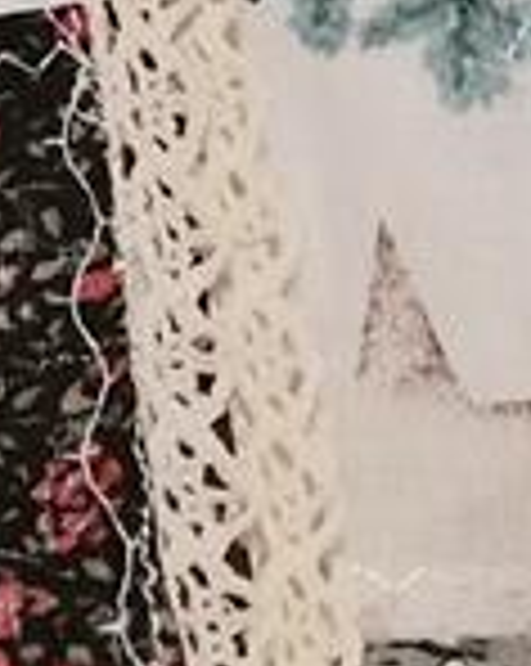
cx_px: -999
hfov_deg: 6.8
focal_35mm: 206
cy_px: 135
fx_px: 4055
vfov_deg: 9.4
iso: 320
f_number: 1.8
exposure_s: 1/33.3
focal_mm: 4.75
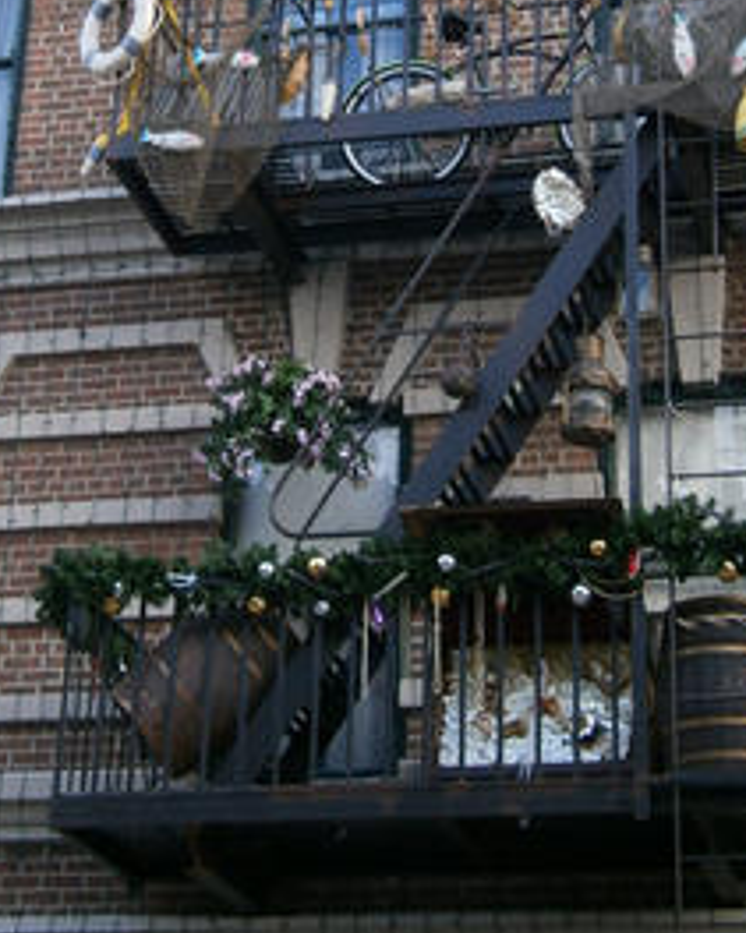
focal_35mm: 87
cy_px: 233
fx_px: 2402
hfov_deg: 17.6
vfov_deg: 21.8
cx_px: 331
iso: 80
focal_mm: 8.3
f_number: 3.4
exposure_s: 1/100
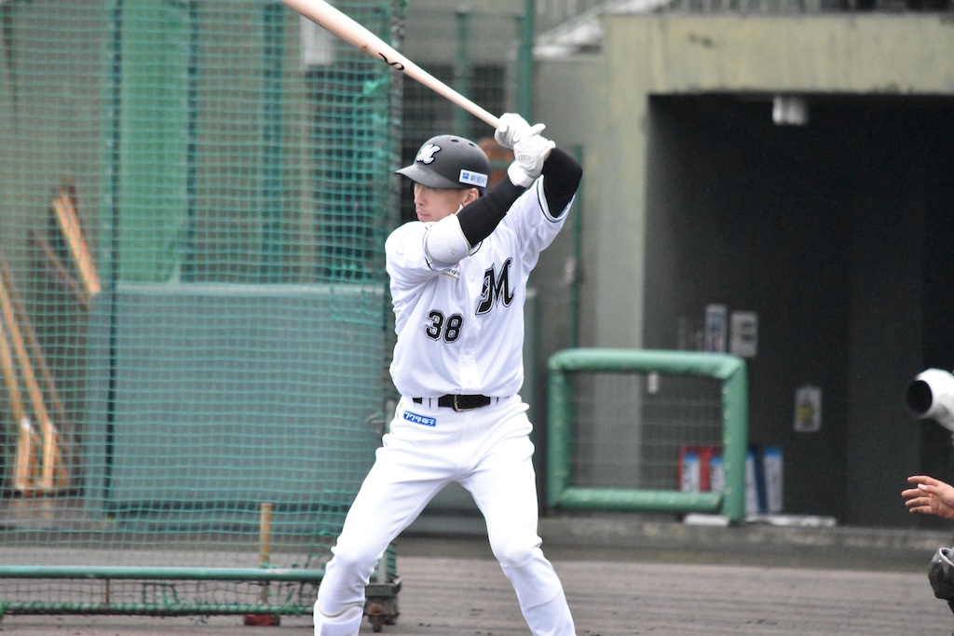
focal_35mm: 450
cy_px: 318
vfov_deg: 3.1
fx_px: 11926
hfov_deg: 4.6
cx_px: 477
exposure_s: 1/2500
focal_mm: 300
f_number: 6.3
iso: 10000
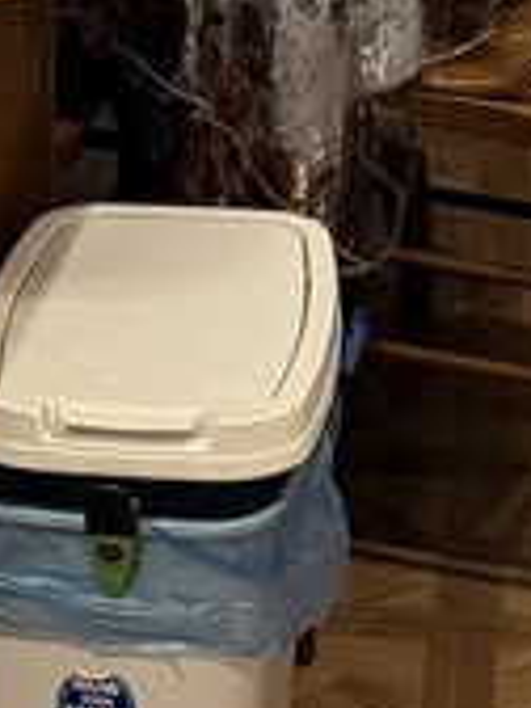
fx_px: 3150
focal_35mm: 154
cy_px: -1239
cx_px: 173
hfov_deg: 9.6
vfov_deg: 10.2
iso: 320
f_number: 1.78
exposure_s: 1/60
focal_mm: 6.76
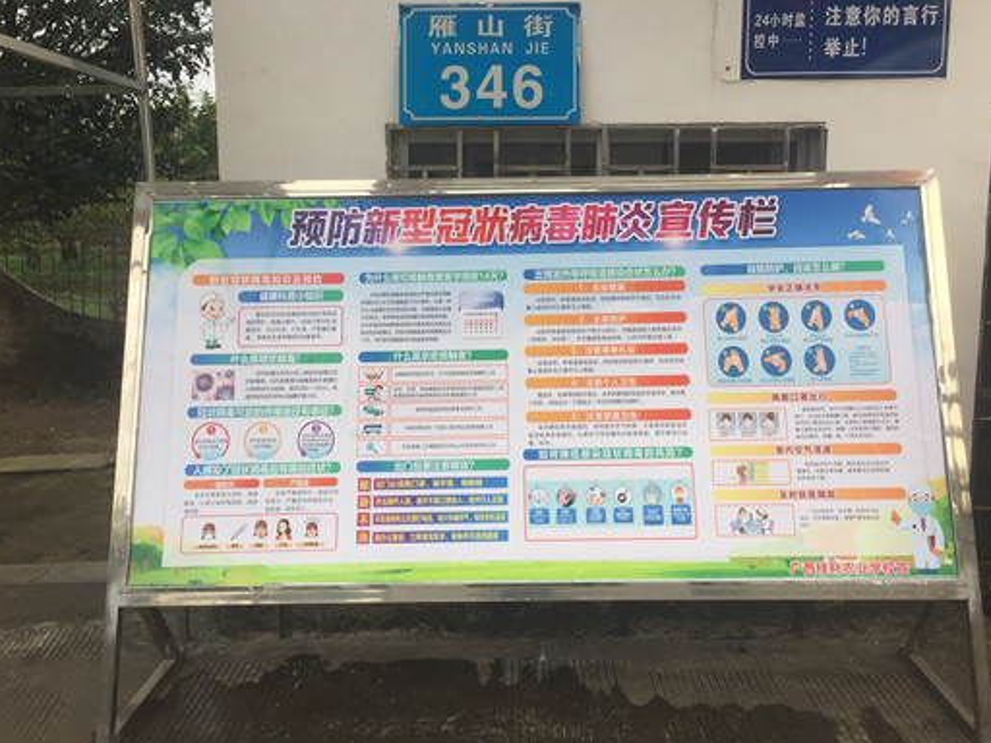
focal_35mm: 34
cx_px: 501
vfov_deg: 41.7
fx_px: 973
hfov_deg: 54.0
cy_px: 321
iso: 32
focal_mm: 4.15
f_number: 2.2
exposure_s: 1/648
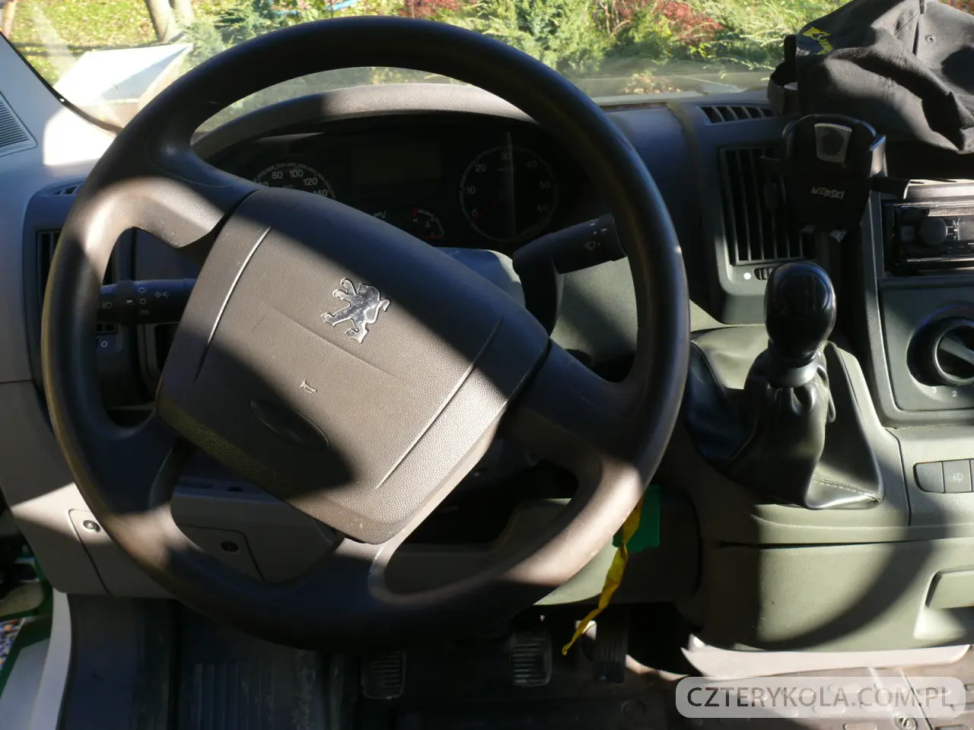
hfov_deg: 52.6
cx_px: 487
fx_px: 985
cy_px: 365
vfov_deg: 40.7
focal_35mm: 35
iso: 100
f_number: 3.6
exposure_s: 1/100
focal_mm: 7.4
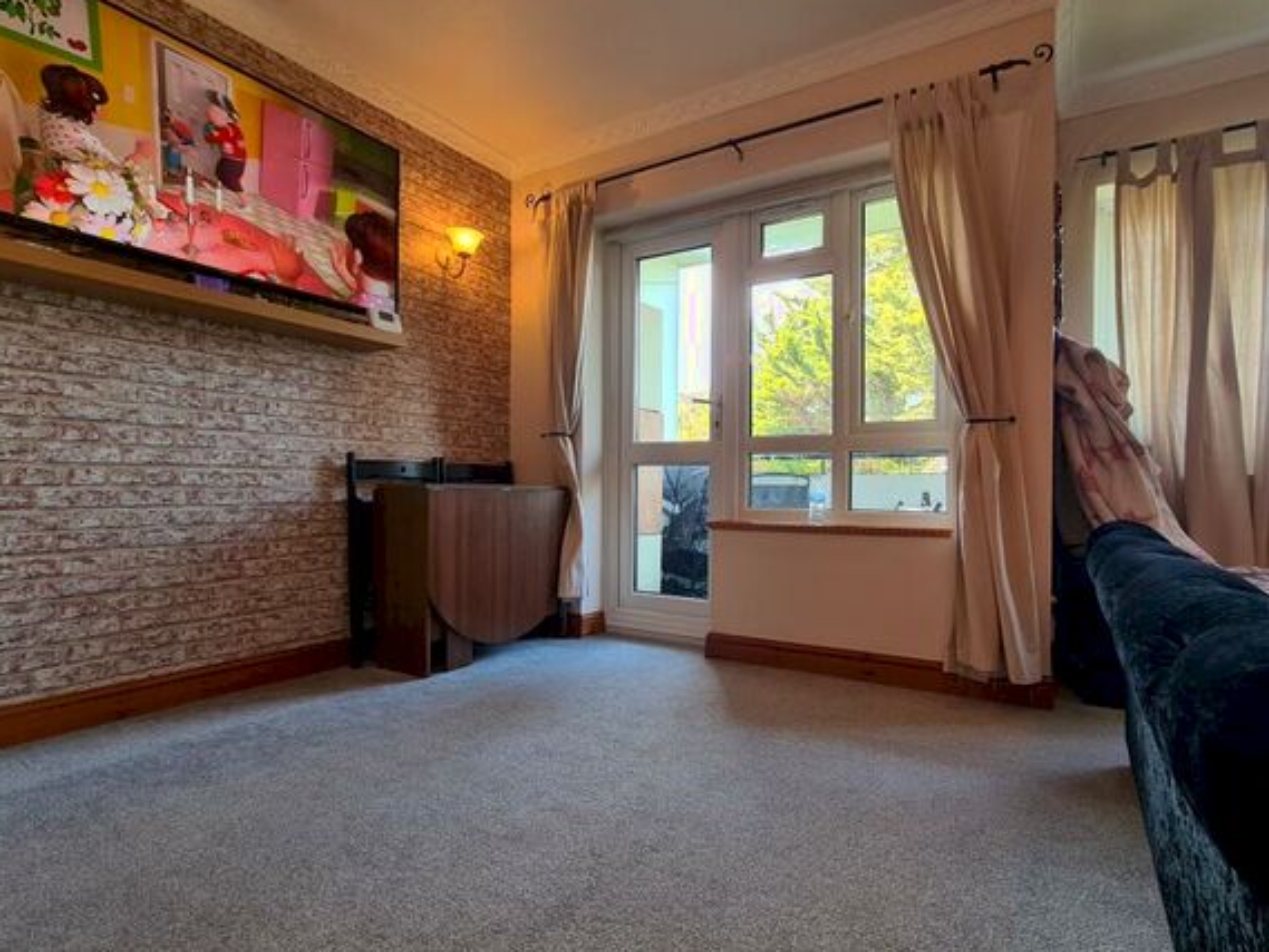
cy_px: 489
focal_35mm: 16
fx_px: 587
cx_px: 700
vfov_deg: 78.1
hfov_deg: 94.2
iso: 80
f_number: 2.2
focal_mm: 2.2
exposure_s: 1/50
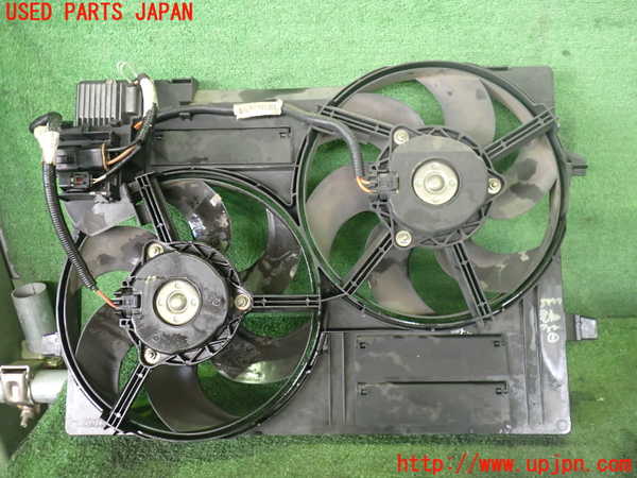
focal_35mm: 30
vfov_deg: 46.8
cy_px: 239
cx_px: 318
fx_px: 552
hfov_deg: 60.0
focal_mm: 5.4
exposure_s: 1/30
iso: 640
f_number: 2.3
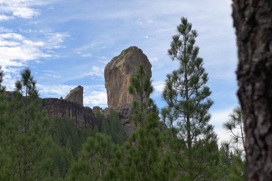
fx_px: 605
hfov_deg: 25.4
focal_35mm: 80
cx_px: 136
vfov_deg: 17.1
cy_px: 90
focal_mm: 15.7
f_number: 2.8
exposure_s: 1/800
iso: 125
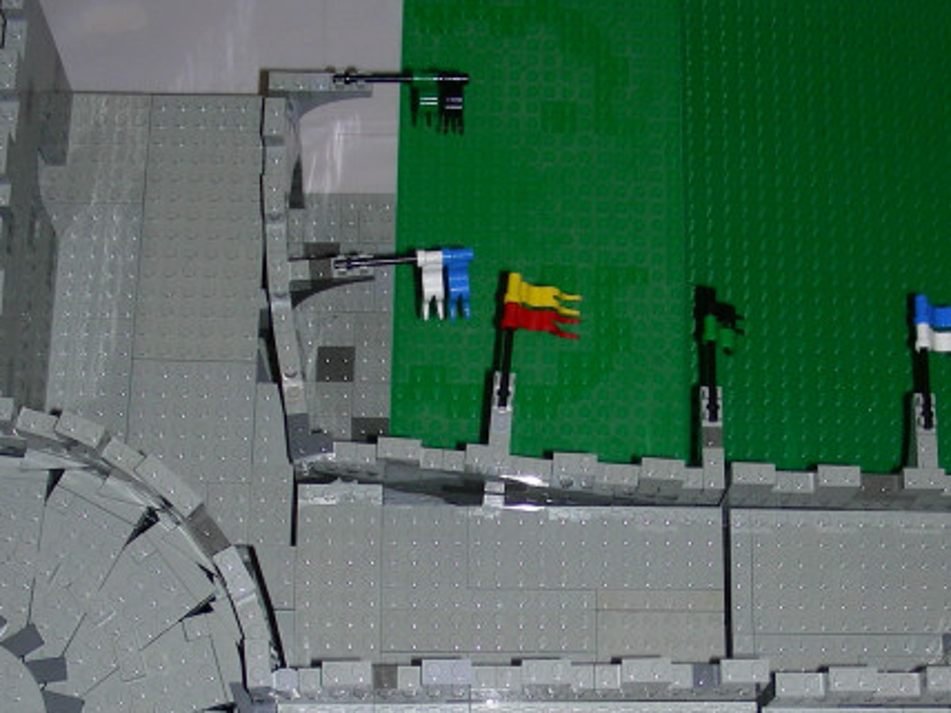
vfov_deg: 20.6
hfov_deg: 27.4
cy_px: 533
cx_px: 553
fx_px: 1951
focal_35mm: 71
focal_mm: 6.3
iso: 50
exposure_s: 1/60.1
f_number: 3.5
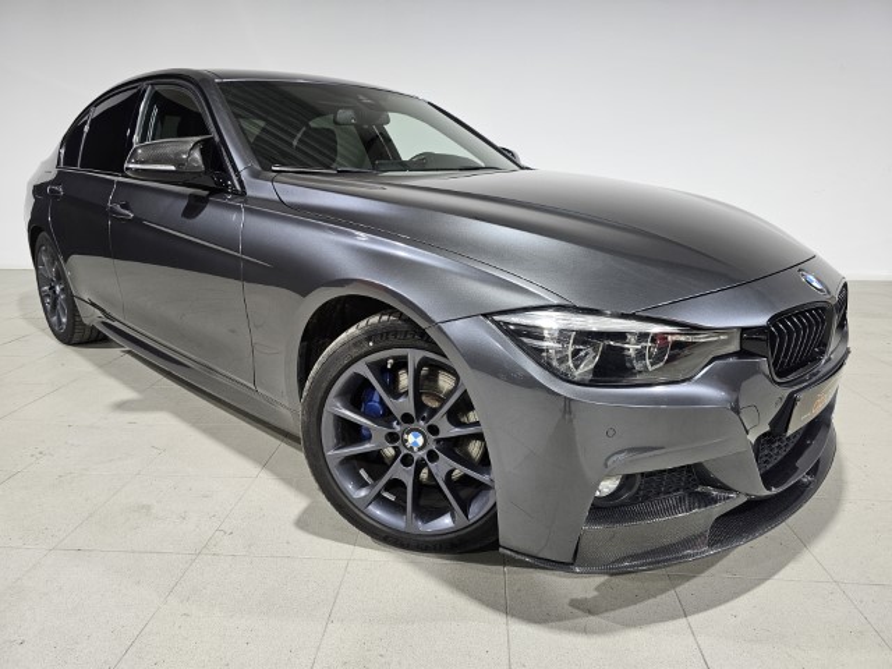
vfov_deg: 58.9
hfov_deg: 73.9
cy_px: 334
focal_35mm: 23
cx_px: 446
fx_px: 593
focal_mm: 6.3
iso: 160
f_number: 1.7
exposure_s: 1/100
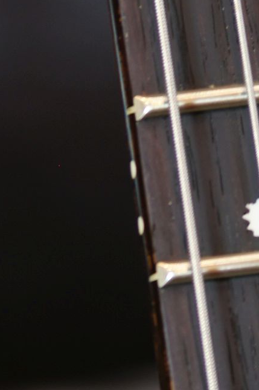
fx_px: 5750
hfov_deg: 2.6
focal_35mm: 532
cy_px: 154
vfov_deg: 3.9
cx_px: 389
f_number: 5.6
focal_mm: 100
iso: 100
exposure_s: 1/3
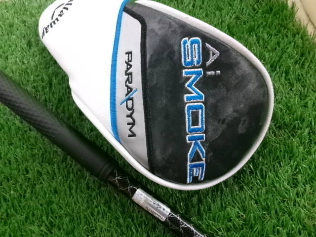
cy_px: 118
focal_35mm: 28
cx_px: 158
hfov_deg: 63.4
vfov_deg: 49.7
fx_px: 256
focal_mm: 5.1
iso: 800
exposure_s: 1/50
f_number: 3.9
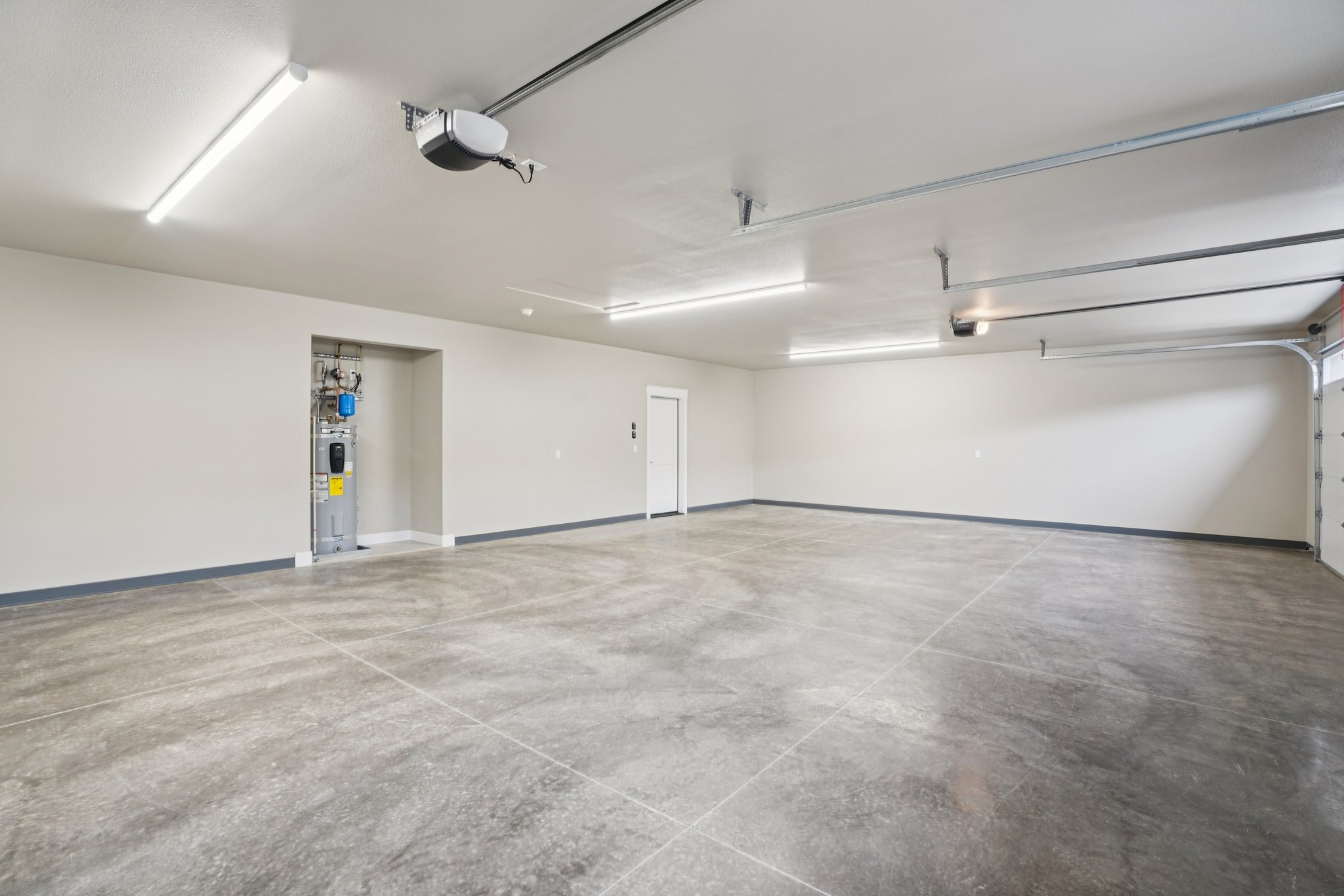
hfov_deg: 96.7
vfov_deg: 73.7
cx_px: 672
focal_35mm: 16
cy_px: 448
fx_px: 597
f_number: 8
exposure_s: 1/13
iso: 400
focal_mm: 16
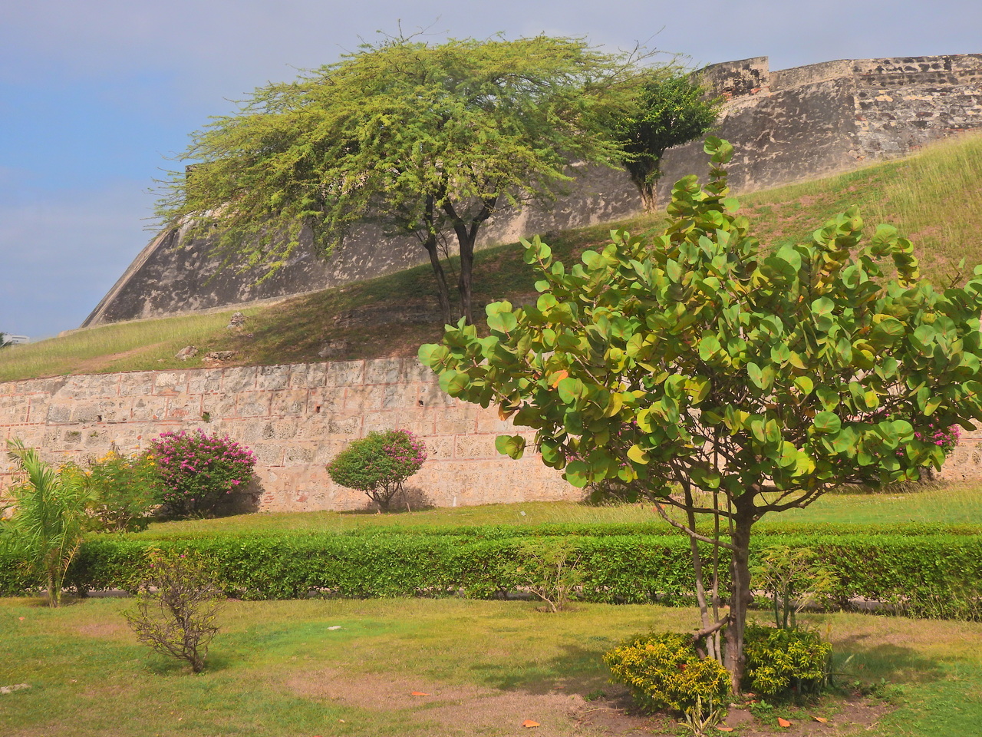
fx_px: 1560
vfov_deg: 26.6
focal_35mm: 55
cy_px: 368
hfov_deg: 34.9
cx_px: 491
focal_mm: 9.8
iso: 100
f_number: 3.5
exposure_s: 1/800
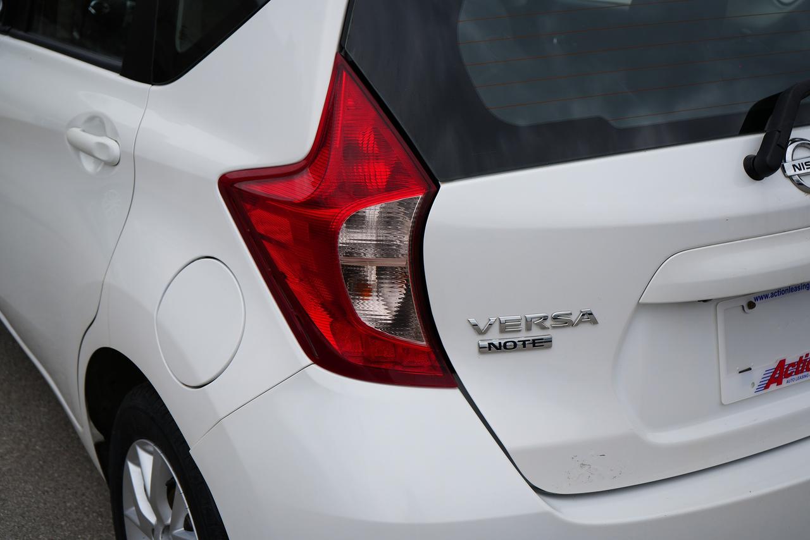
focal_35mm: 49
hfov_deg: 40.3
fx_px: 1103
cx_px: 405
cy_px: 270
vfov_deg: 27.5
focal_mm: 49
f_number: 5.6
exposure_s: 1/400
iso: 100
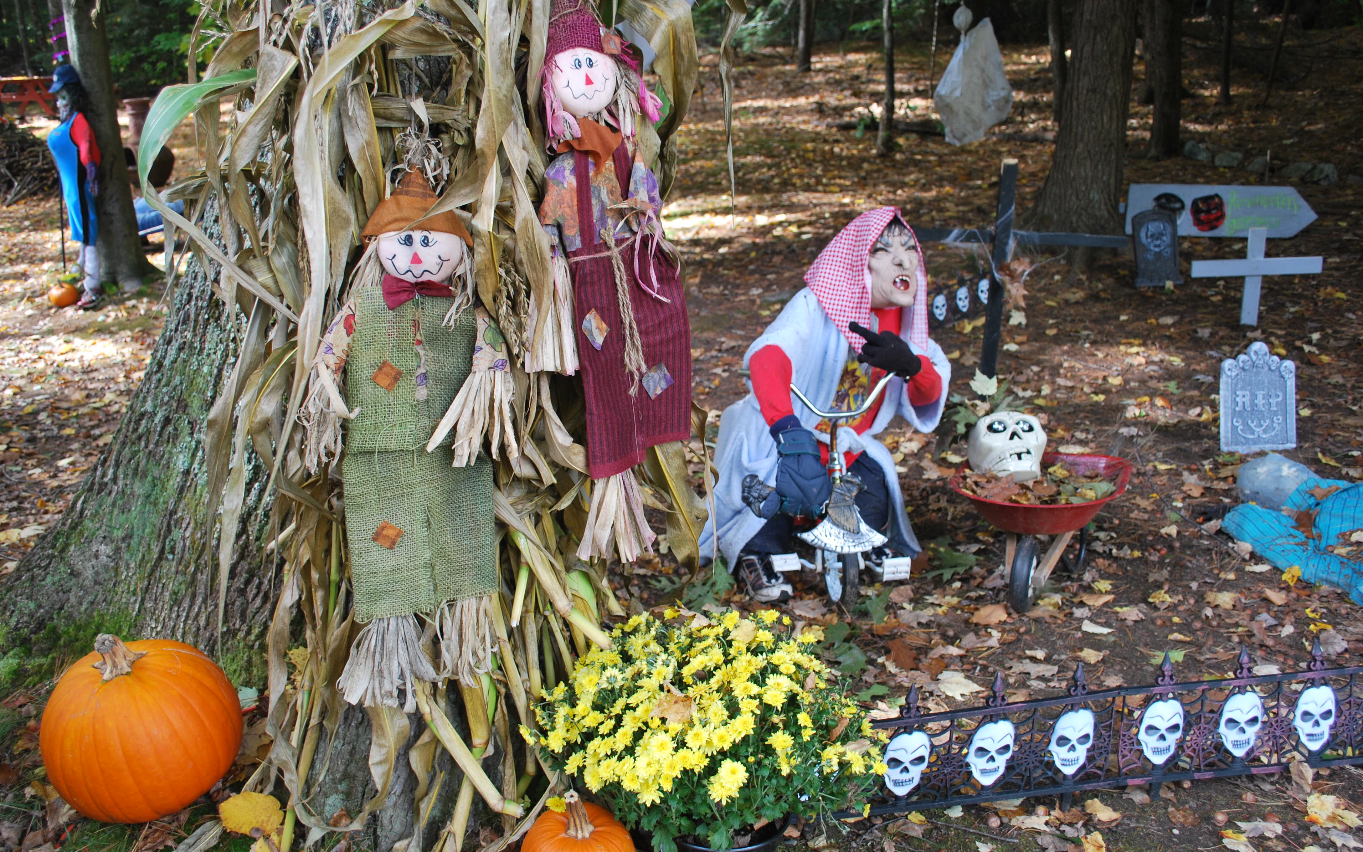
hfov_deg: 61.2
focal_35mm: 31
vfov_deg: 40.6
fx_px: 1152
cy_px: 442
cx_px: 679
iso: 200
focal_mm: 20
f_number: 5
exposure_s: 1/60
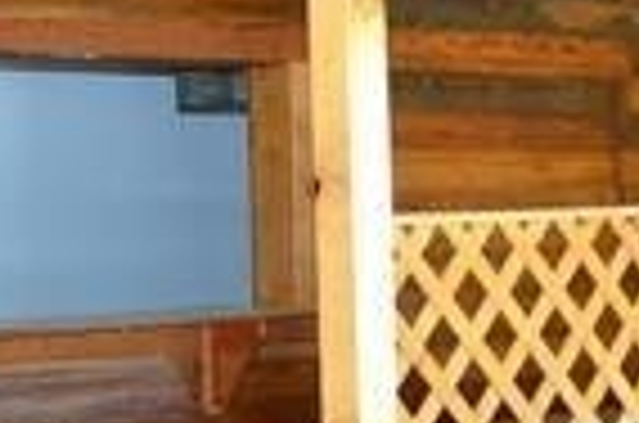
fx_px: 2161
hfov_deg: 16.8
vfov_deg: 11.2
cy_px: 297
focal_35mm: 122
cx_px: 230
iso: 900
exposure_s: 1/60
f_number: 3.5
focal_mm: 18
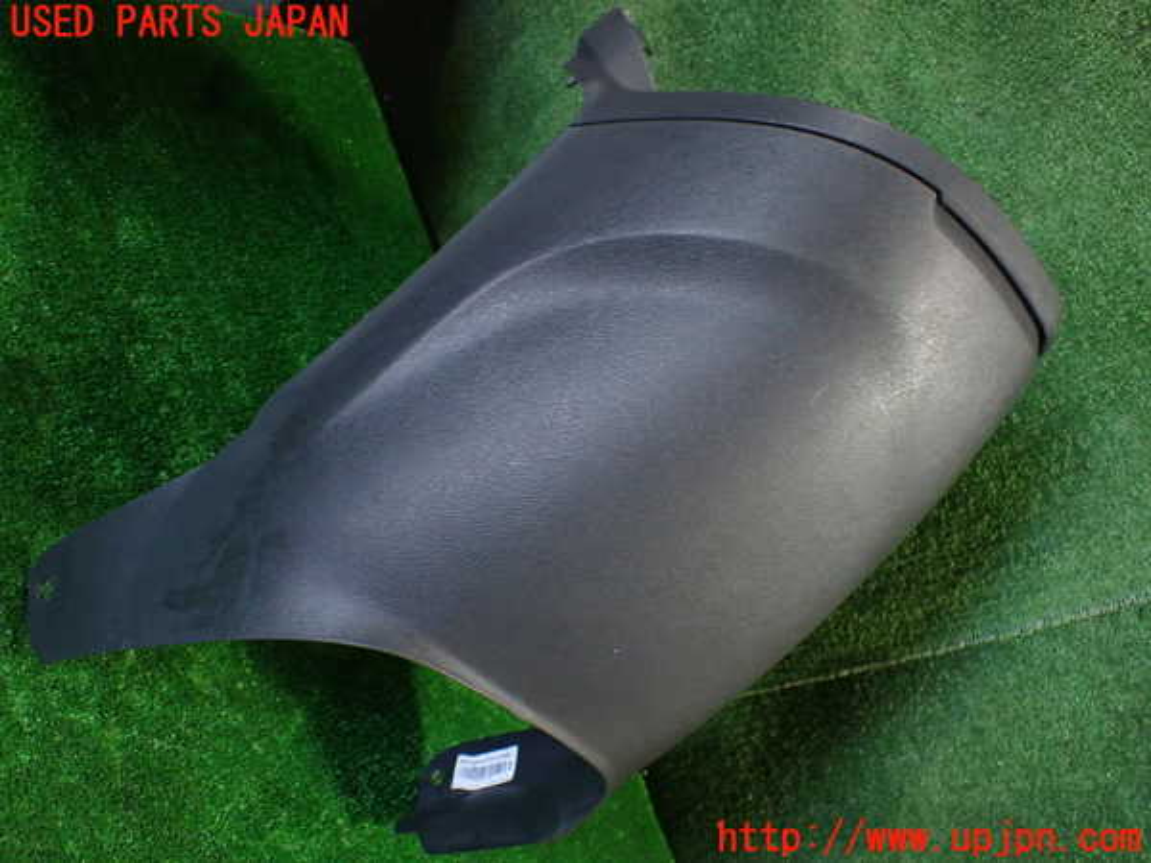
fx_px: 998
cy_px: 432
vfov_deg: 46.8
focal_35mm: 30
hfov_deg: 60.0
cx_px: 576
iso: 640
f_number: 2.3
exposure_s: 1/125
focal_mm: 5.4
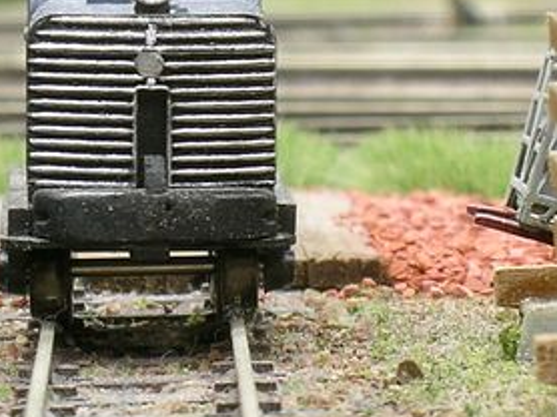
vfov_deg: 4.5
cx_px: 114
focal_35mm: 331
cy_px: 54
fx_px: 5321
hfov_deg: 6.0
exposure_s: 1.4
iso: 50
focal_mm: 18.8
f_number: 7.7
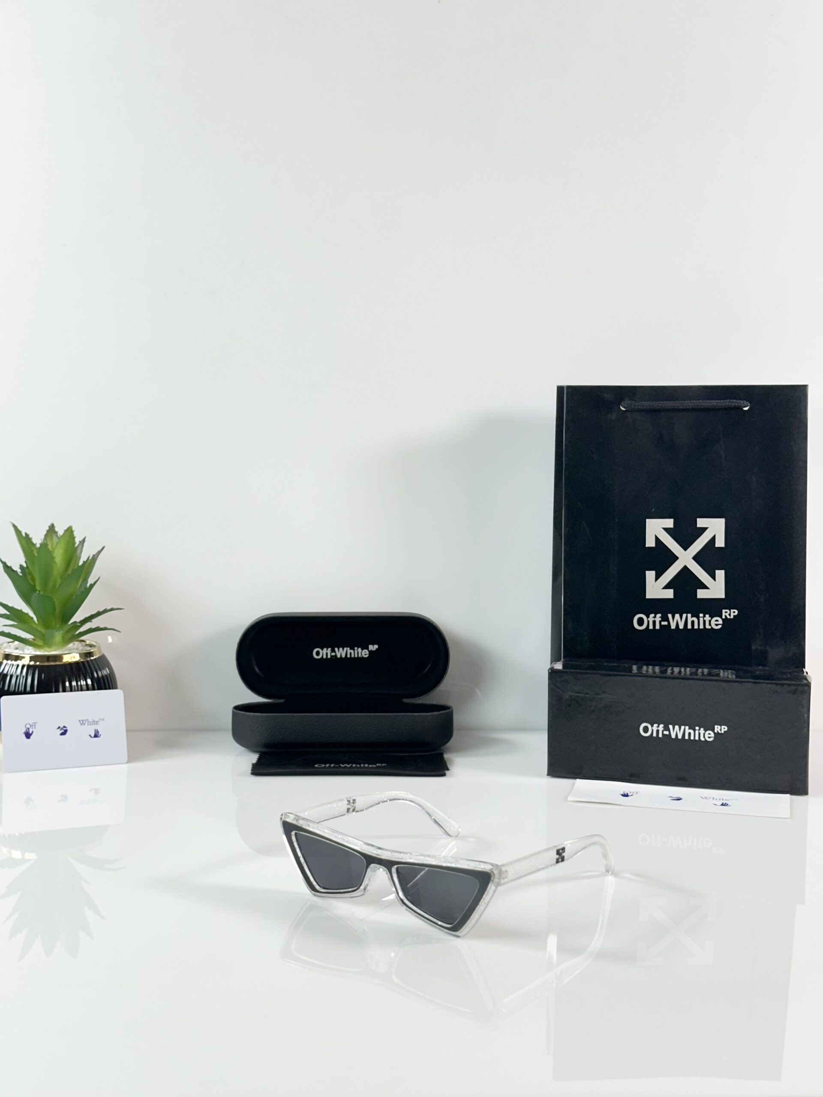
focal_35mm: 48
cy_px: 548
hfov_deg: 30.3
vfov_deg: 39.7
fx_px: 1522
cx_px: 412
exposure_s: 1/100
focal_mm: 6.86
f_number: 1.78
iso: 64
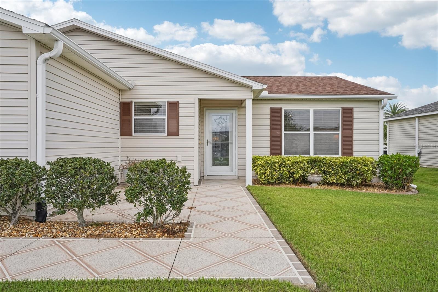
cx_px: 219
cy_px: 146
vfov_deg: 49.5
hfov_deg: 69.4
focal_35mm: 26
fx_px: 316
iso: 200
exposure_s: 1/30
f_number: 18
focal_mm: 26
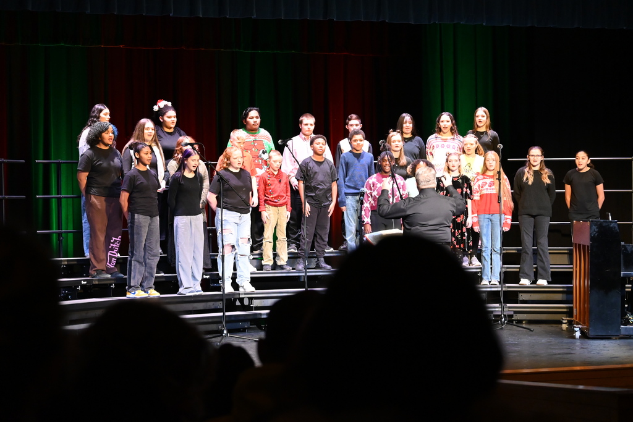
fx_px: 1688
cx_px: 316
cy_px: 211
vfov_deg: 14.3
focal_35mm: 96
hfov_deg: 21.2
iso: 3200
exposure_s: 1/80
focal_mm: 64
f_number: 4.8
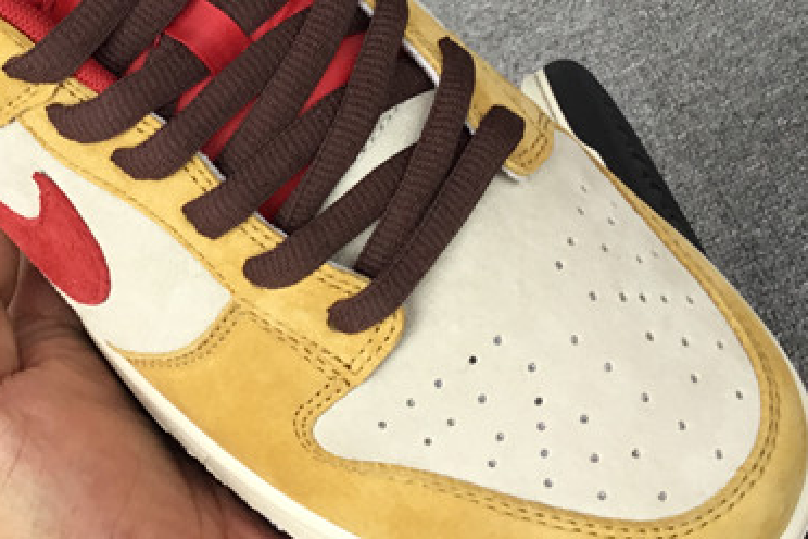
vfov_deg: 17.4
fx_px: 1751
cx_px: 156
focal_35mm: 78
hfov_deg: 25.5
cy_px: 108
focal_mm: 3.3
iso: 32
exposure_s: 1/50
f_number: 2.4
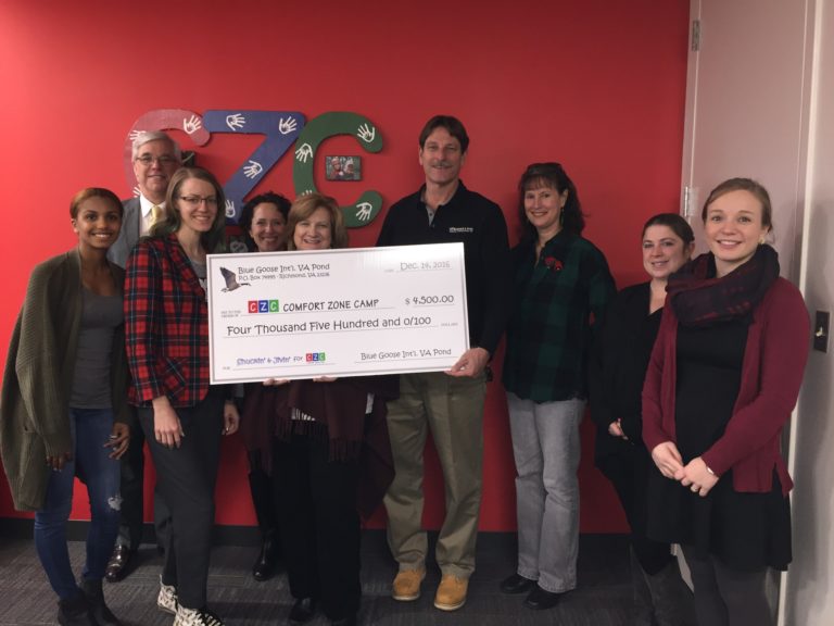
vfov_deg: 48.2
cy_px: 313
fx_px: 699
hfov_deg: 61.7
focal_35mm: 29
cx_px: 417
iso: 100
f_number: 2.2
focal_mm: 4.15
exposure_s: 1/30
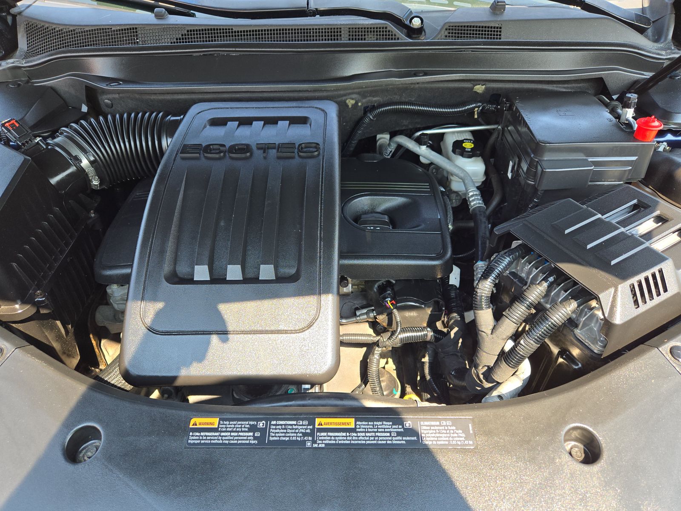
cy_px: 256
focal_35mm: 23
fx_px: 452
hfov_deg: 73.9
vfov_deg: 58.9
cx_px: 340
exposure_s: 1/179
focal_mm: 5.4
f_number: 1.8
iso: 25
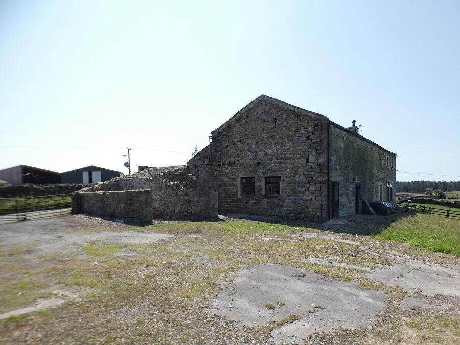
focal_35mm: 23
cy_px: 172
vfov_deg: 58.9
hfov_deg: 73.9
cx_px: 230
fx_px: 306
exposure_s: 1/1000
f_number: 3
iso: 80
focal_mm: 4.1
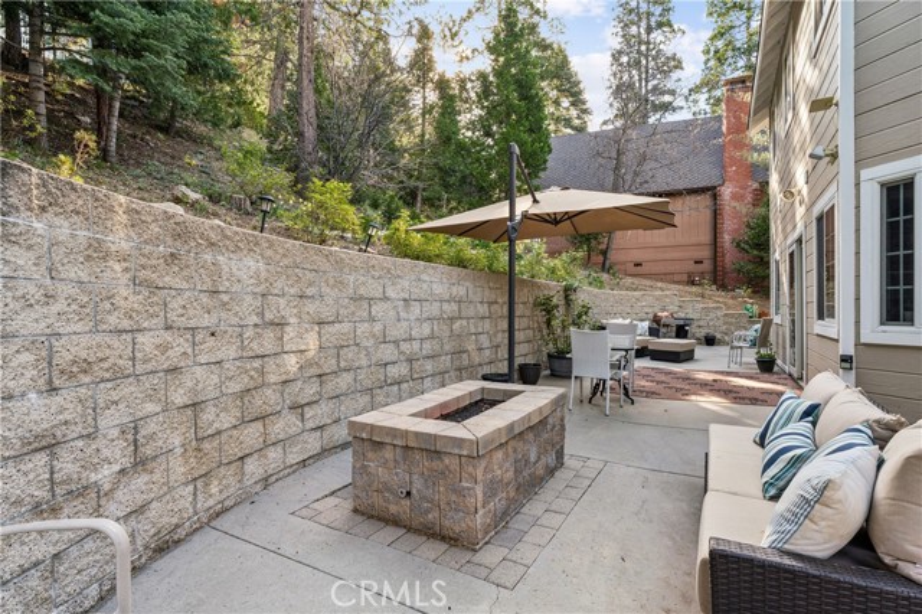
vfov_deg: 67.0
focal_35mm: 18
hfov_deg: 89.7
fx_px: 463
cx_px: 461
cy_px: 307
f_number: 22
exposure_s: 1/2
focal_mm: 18.1
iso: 100
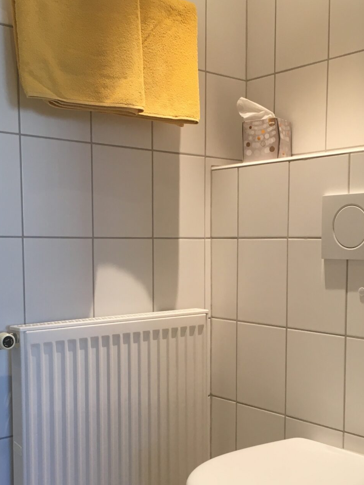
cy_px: 303
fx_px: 645
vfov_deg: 40.9
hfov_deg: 31.5
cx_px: 198
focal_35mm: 46
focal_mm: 4.15
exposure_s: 1/33
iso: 64
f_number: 2.2
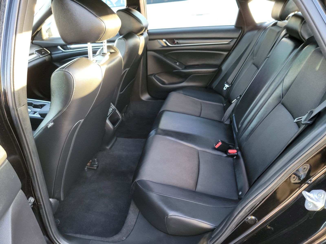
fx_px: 226
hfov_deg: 71.6
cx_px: 163
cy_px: 122
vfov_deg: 56.8
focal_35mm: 24
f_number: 1.8
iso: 539
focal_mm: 6.7
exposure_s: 1/59
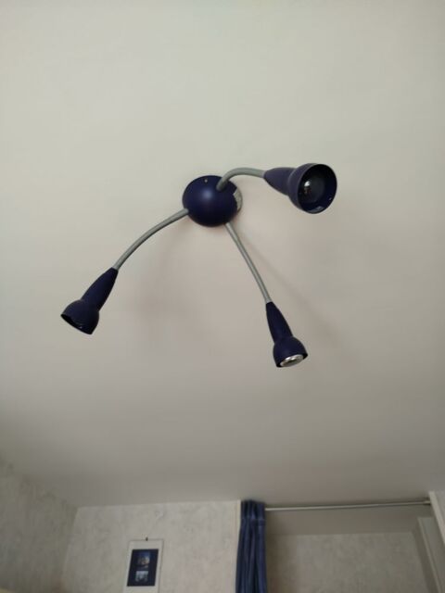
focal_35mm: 24
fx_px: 411
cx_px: 222
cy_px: 296
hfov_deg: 56.8
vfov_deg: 71.6
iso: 64
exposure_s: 1/50
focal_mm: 5.31
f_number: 1.7
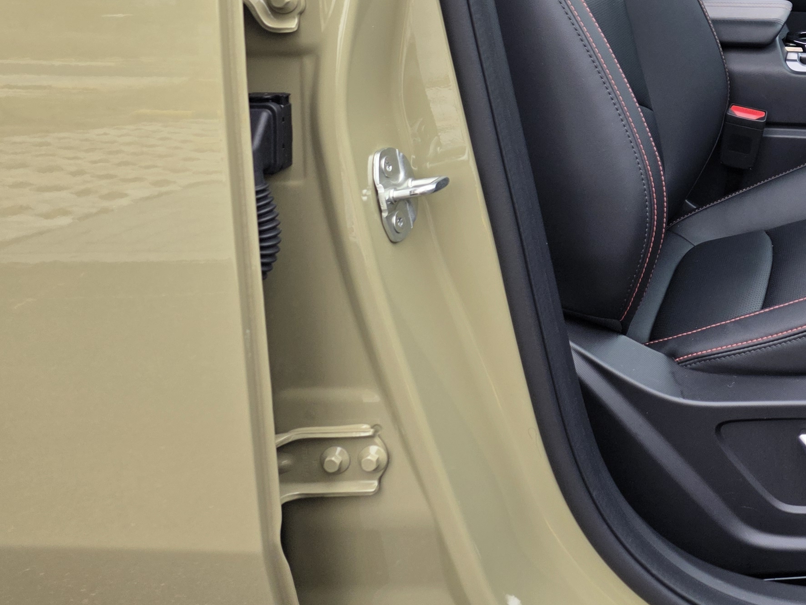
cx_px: 882
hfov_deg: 32.5
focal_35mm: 52
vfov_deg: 26.3
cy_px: -25
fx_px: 1211
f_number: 1.7
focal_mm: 6.25
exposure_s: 1/180
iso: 40
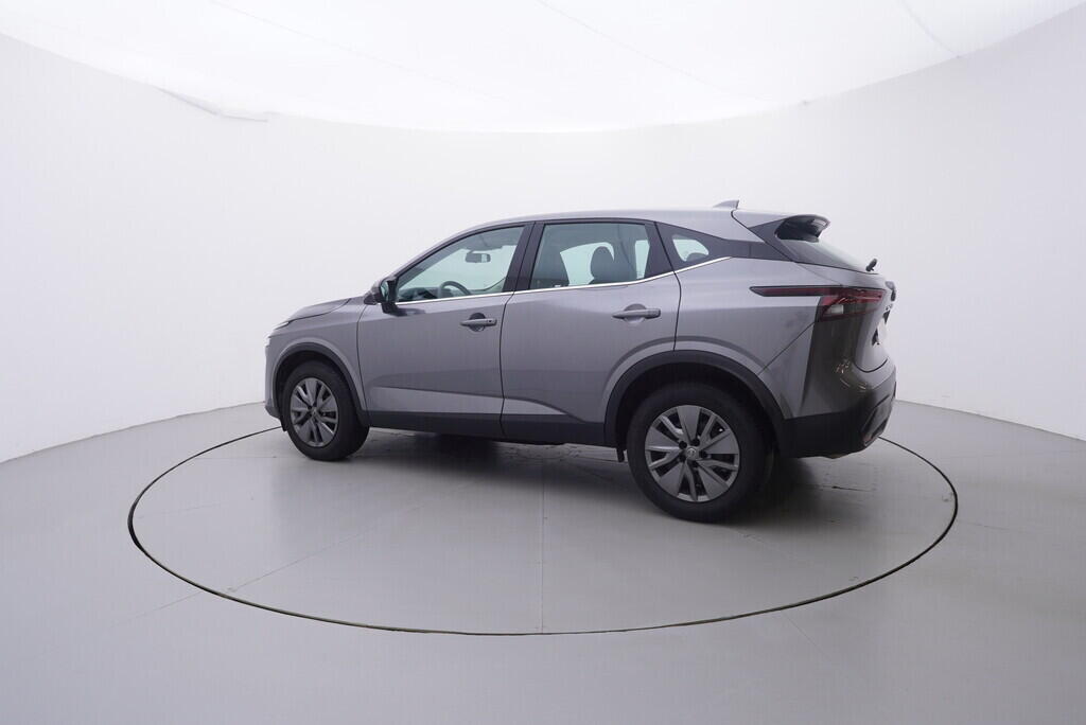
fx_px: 679
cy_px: 362
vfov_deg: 56.2
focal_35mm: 22
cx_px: 543
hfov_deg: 77.3
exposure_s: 1/80
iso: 200
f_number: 5
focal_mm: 15
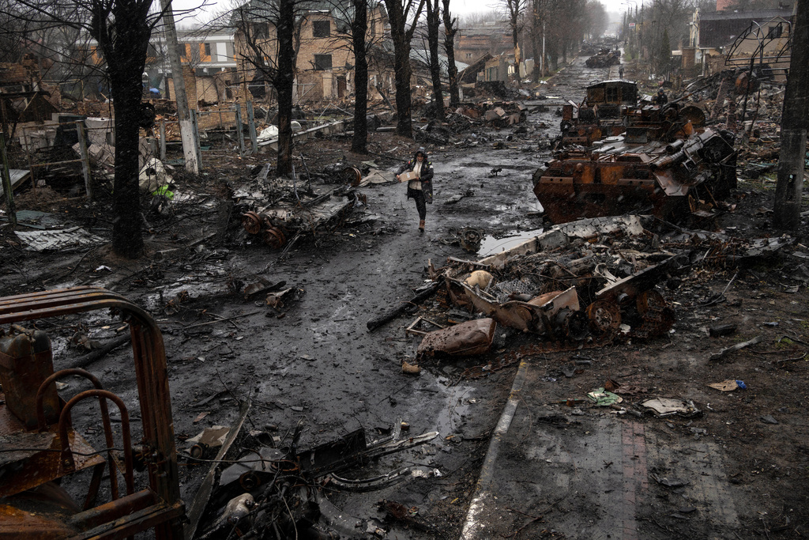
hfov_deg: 54.4
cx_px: 404
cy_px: 270
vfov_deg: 37.9
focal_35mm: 35
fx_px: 787
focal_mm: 35
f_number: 9
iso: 320
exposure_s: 1/250
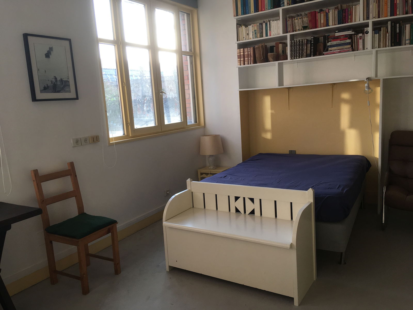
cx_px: 206
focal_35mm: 29
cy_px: 155
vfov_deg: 48.2
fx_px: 346
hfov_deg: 61.7
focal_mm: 4.15
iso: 32
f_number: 2.2
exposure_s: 1/100
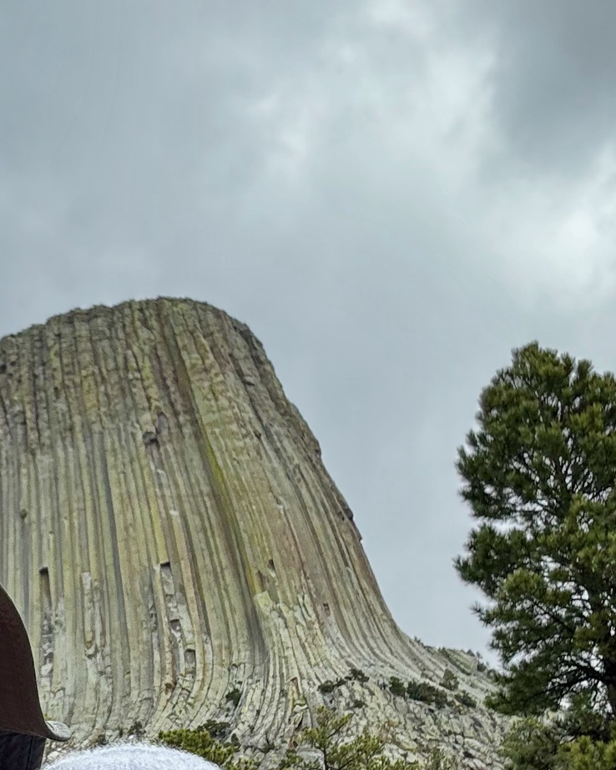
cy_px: 677
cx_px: 94
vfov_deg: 28.2
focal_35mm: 65
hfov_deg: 23.0
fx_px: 1482
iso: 25
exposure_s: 1/166
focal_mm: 2.69
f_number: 1.9
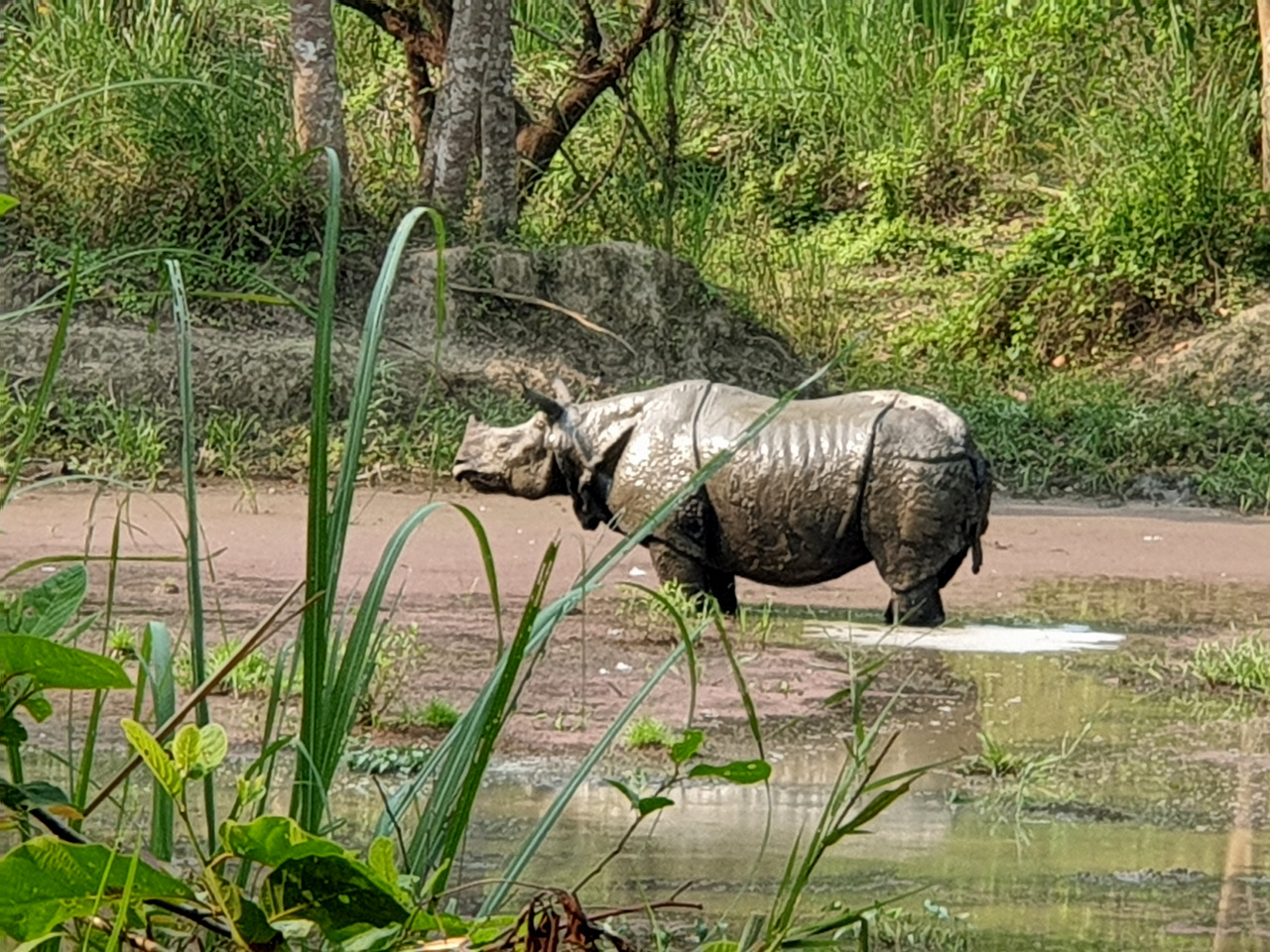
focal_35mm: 52
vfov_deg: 28.0
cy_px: 476
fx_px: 1908
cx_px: 635
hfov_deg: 36.8
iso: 25
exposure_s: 1/192
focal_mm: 6
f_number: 2.4
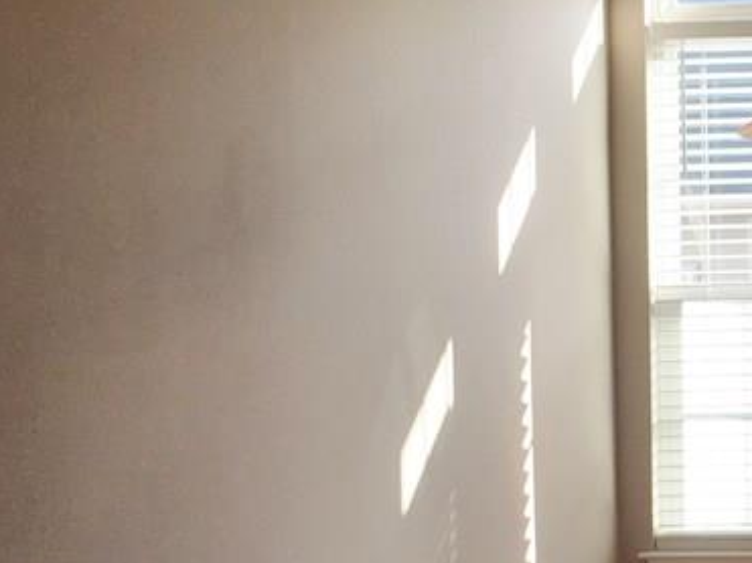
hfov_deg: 22.1
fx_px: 1737
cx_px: 953
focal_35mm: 80
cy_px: 288
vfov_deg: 18.4
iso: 25
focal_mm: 4.15
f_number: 2.2
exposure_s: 1/234
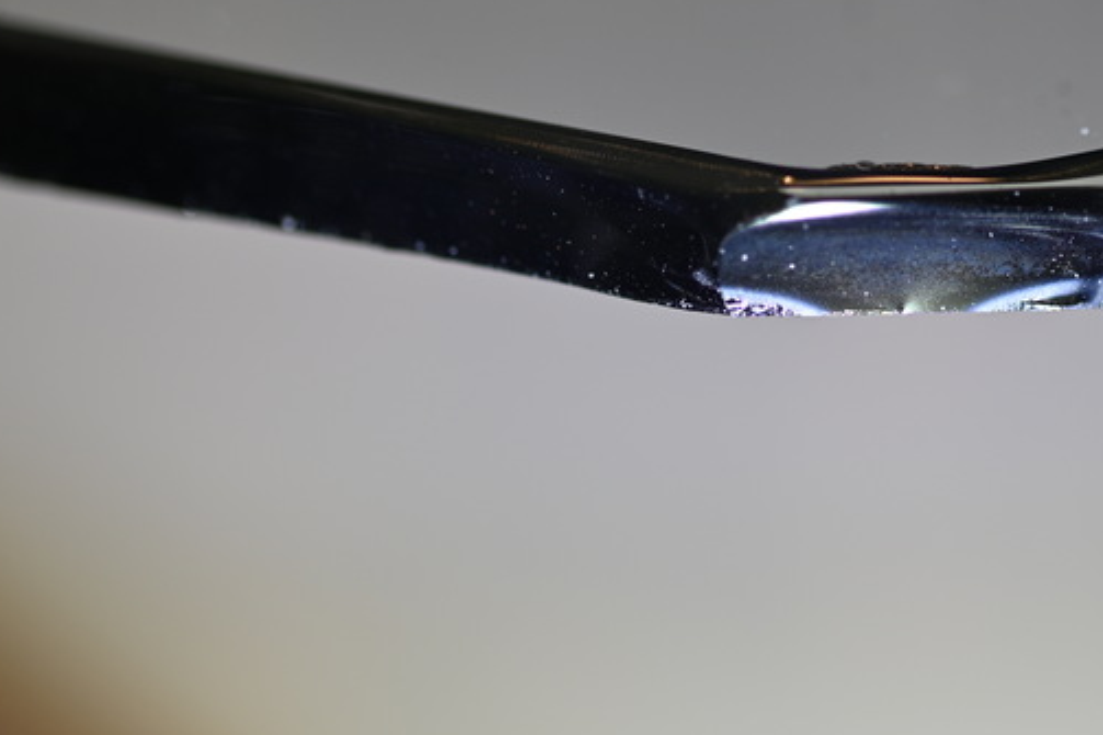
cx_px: 853
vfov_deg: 7.5
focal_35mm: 182
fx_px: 5574
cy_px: 290
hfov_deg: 11.3
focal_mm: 105
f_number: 5.6
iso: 200
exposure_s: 1/250
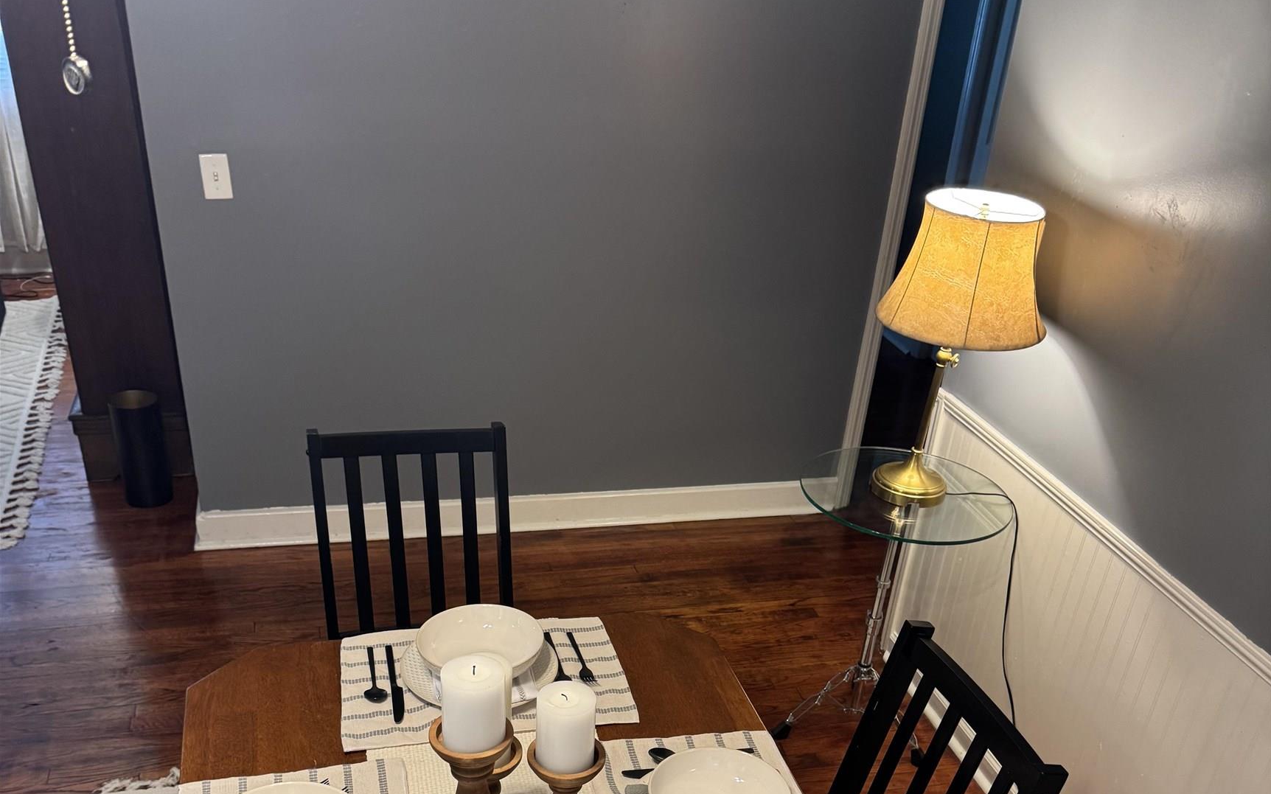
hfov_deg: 56.7
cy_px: 633
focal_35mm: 34
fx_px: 1178
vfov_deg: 36.1
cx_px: 636
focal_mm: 6.76
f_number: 1.78
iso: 320
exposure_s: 1/60
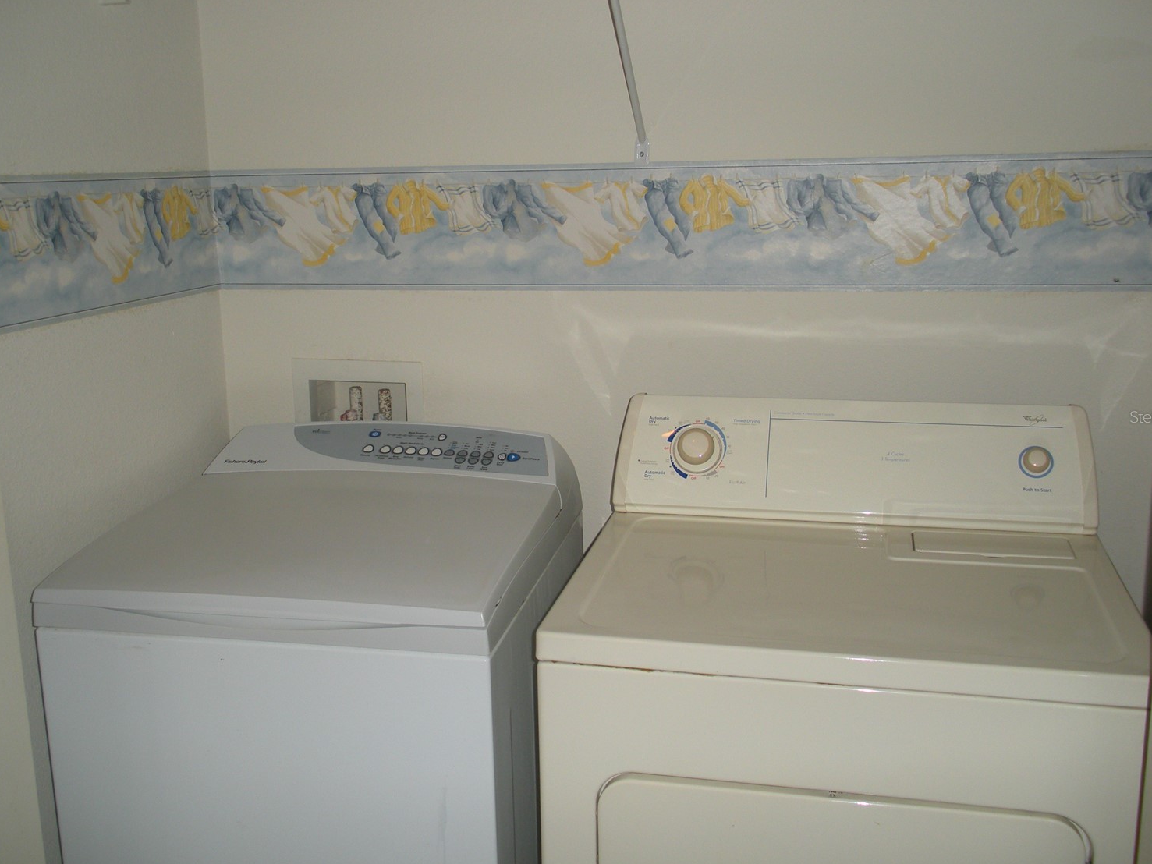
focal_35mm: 39
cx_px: 580
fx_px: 1298
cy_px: 416
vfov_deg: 36.8
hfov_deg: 47.9
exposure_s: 1/60
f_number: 3.5
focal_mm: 6.3
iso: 76
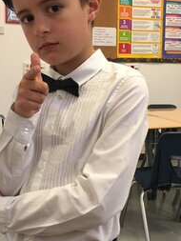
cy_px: 111
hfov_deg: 26.6
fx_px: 383
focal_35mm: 55
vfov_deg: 34.9
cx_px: 78
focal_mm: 4.15
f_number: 2.2
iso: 80
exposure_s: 1/33
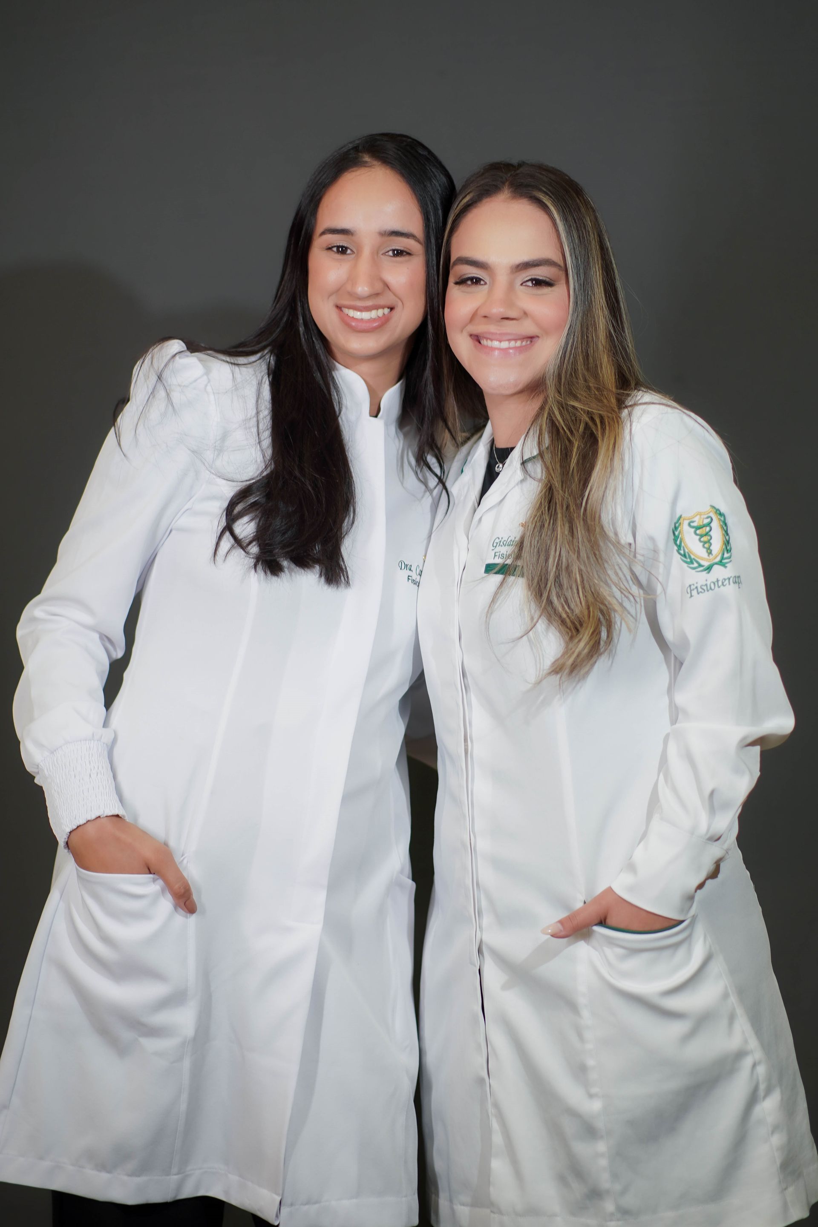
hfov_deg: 16.3
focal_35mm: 84
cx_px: 409
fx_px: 2863
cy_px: 614
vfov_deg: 24.2
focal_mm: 56
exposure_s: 1/125
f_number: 1.4
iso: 100
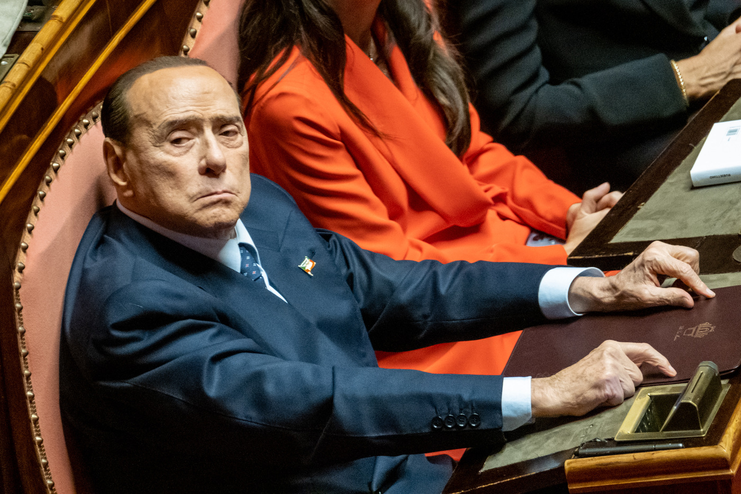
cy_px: 247
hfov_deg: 4.9
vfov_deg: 3.3
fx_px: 8664
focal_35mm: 421
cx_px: 370
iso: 8000
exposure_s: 1/90
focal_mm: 280.4
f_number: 5.2
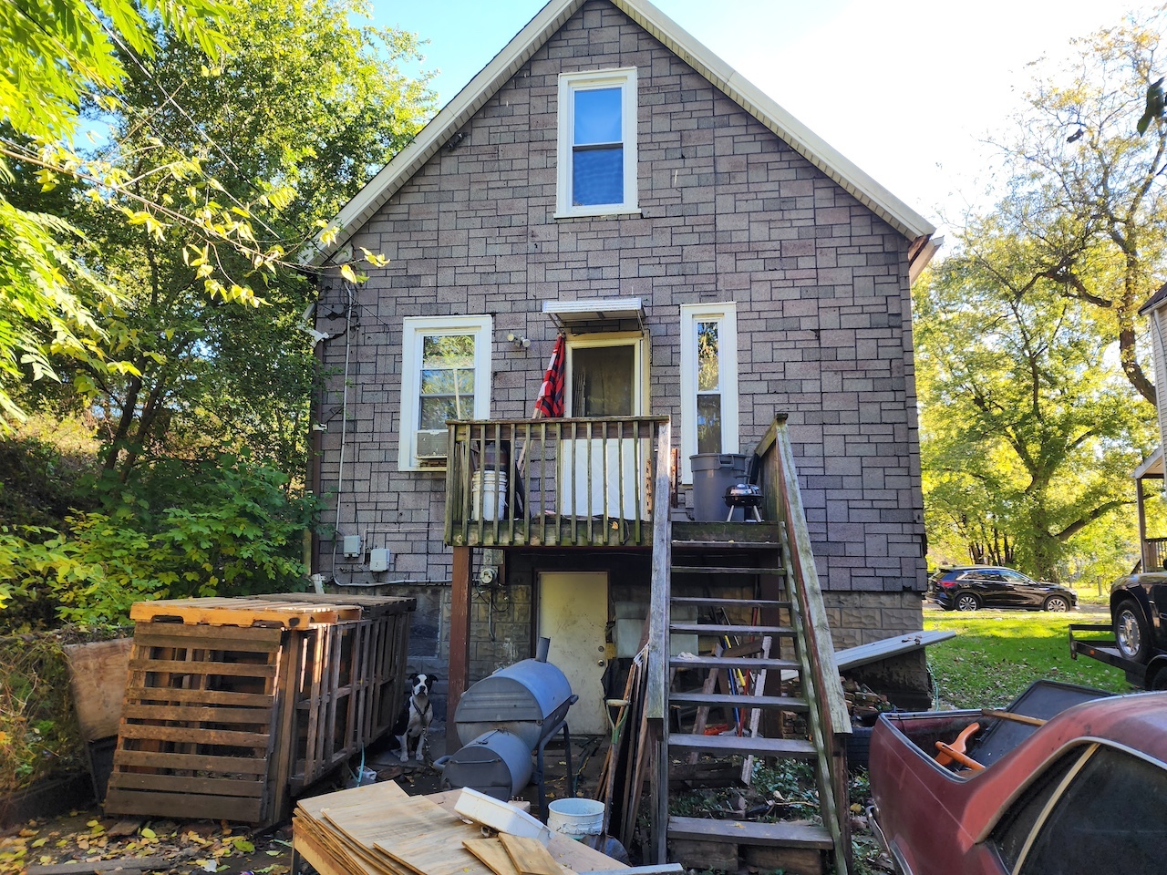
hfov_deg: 73.9
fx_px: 775
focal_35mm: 23
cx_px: 584
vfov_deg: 58.9
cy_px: 438
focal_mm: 6.4
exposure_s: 1/180
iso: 25
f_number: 1.8
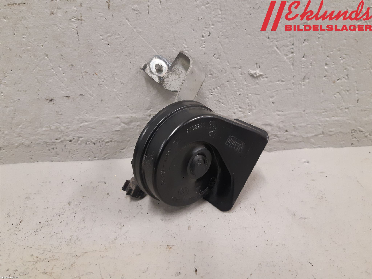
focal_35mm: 26
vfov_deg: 53.1
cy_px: 140
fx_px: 279
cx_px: 186
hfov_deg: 67.3
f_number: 1.7
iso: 250
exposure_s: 1/60
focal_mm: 3.93
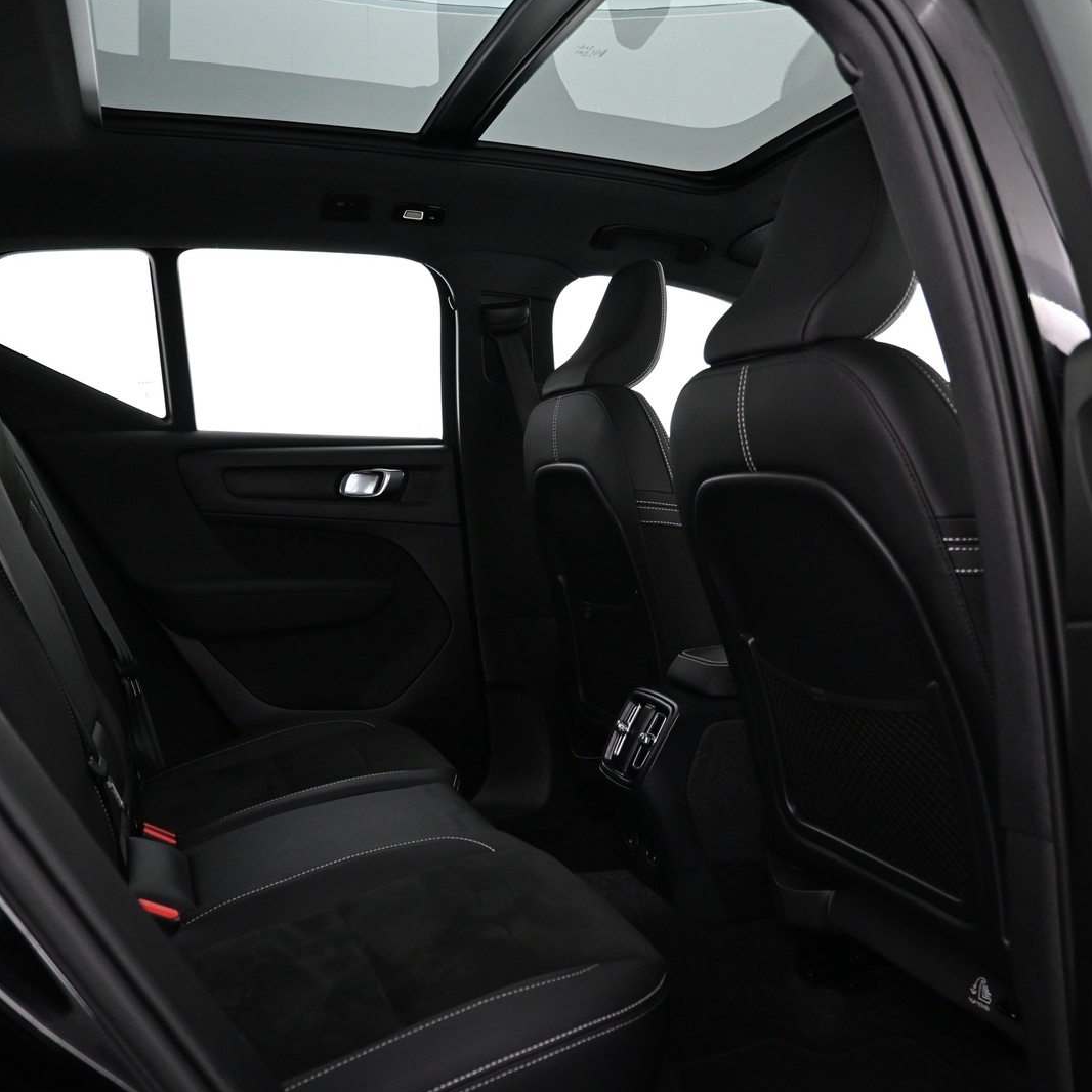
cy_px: 550
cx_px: 549
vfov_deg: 52.5
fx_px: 1106
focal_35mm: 31
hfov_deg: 52.5
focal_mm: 16
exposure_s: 1/25
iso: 1600
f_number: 3.5
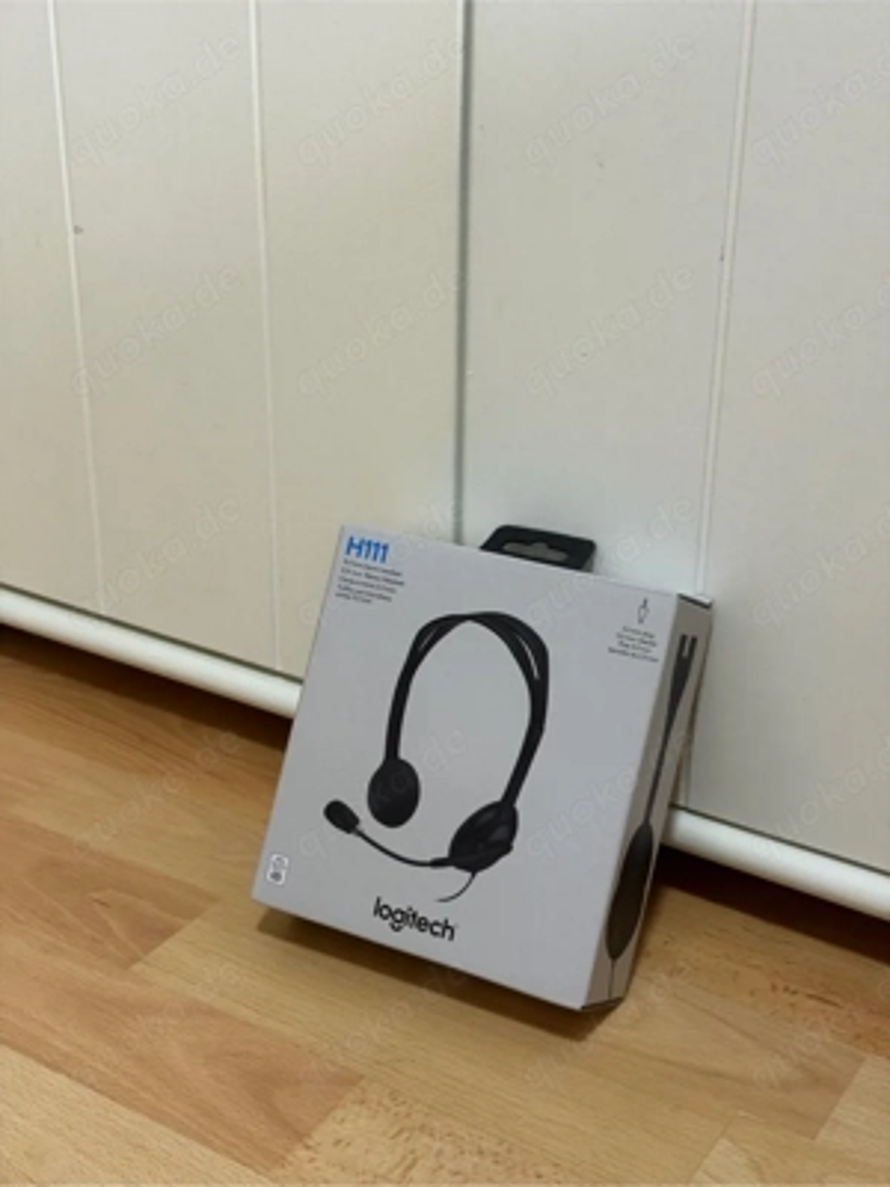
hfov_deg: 30.3
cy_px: 594
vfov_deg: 39.7
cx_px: 445
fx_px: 1645
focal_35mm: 48
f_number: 1.78
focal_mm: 6.76
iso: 500
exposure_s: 1/40
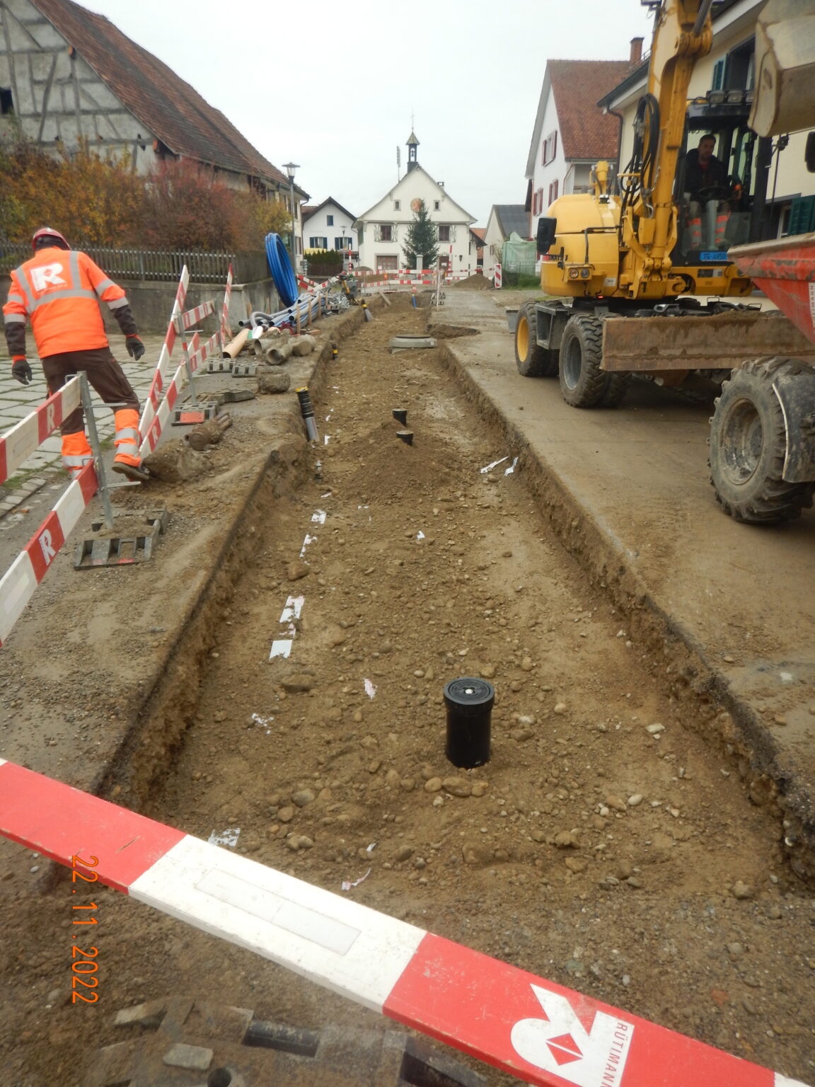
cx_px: 408
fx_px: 753
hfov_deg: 56.8
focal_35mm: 24
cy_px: 544
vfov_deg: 71.6
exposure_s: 1/320
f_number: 2.8
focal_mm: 4.3
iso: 125
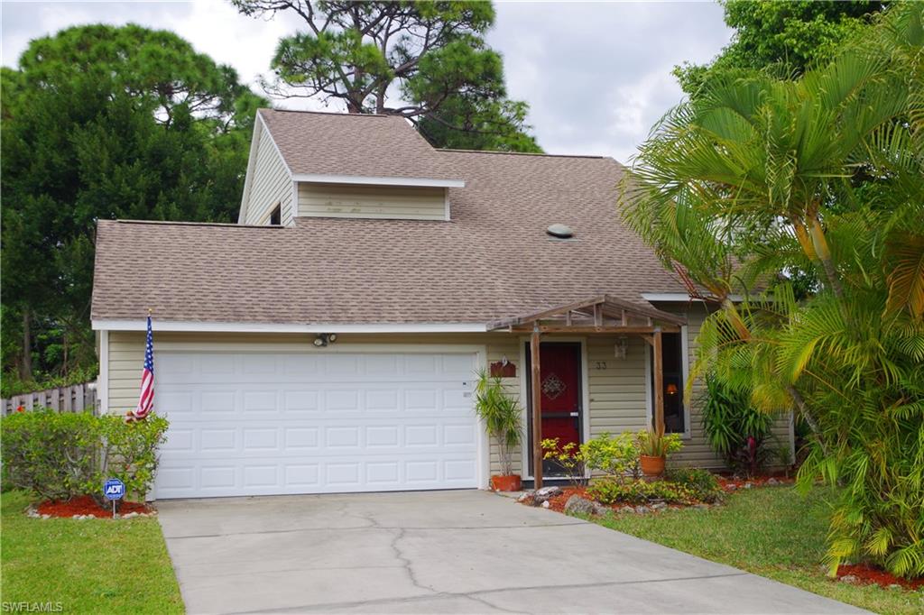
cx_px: 462
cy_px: 308
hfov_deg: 42.8
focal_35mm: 46
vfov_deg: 29.2
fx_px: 1180
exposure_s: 1/160
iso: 200
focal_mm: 30.63
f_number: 11
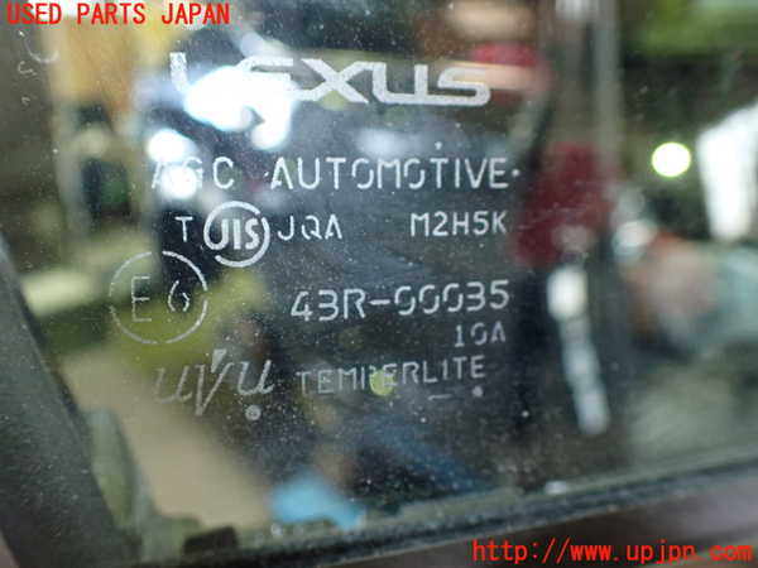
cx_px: 379
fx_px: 657
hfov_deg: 60.0
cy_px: 284
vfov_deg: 46.8
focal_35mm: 30
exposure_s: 1/40
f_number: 2.3
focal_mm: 5.4
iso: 800
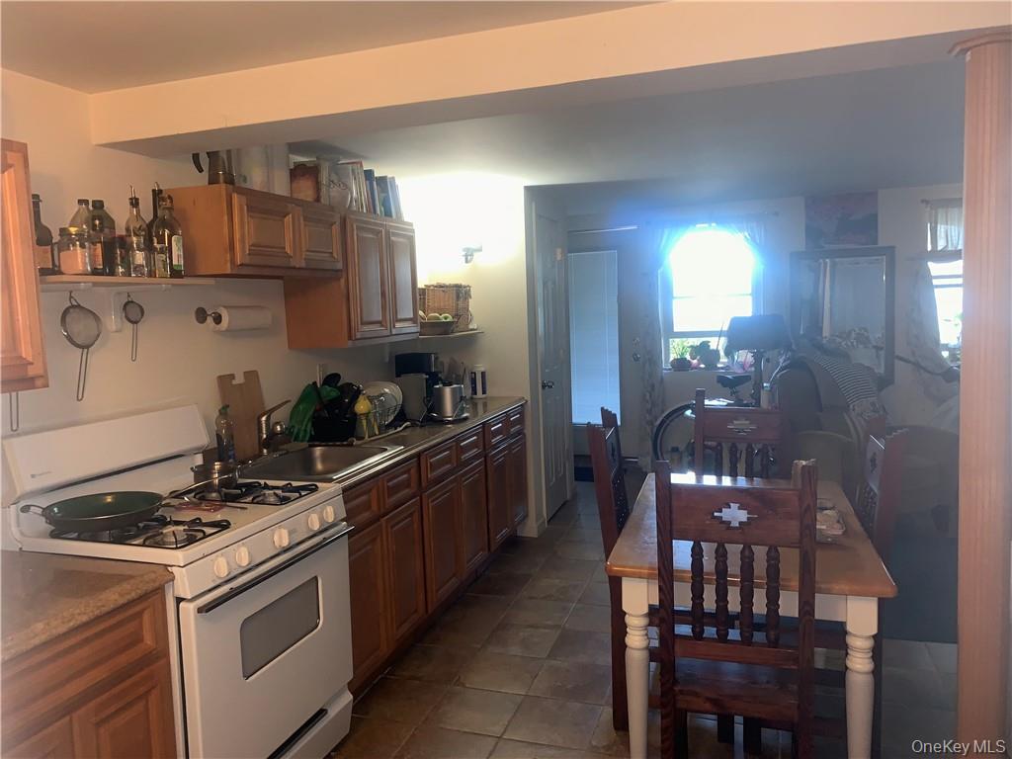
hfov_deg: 67.3
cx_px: 506
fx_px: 760
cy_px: 380
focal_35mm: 26
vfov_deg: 53.1
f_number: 1.8
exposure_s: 1/13
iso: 50
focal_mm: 4.25
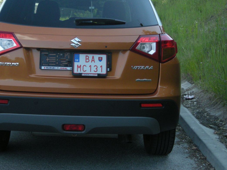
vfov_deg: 21.6
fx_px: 446
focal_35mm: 68
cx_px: 85
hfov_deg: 28.5
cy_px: 60
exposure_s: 1/534
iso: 200
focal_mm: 7.9
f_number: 3.2
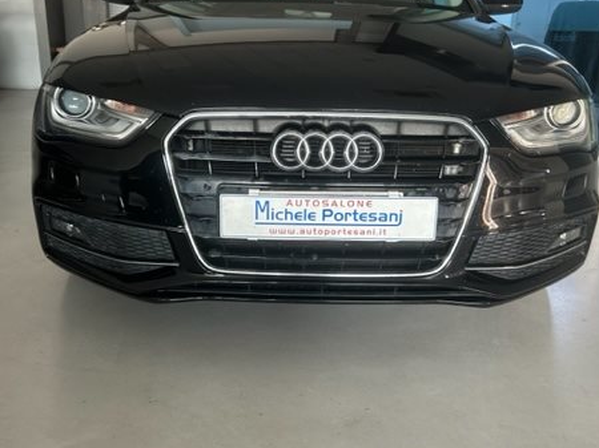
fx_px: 640
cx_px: 298
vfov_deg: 38.6
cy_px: 226
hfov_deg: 50.2
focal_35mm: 37
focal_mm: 5.7
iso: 200
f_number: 1.5
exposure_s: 1/50
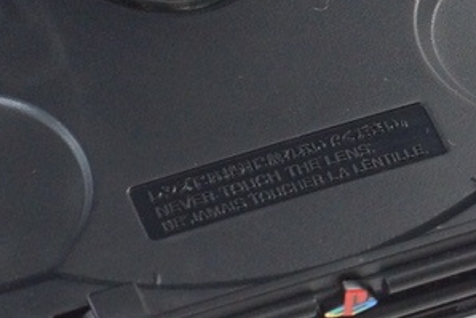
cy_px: -251
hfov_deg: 6.8
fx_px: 3995
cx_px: 96
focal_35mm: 302
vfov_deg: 4.5
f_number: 6.3
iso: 1600
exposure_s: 1/60
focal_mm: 50
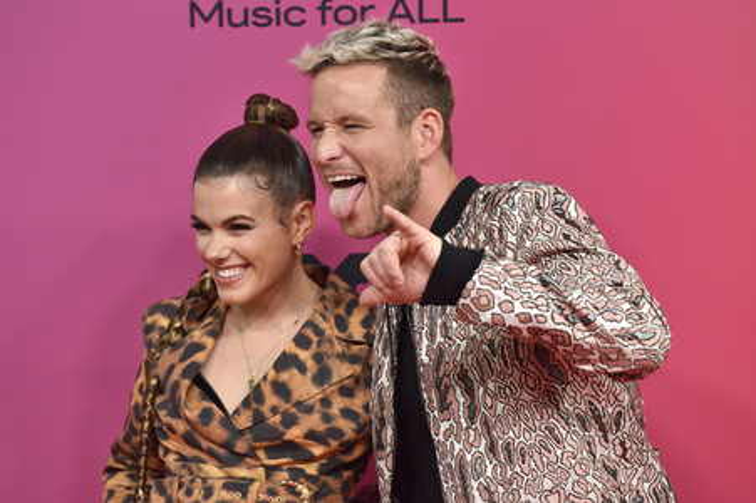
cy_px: 252
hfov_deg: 15.2
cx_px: 378
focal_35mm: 135
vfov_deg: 10.1
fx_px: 2833
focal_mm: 135
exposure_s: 1/200
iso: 2000
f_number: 5.6
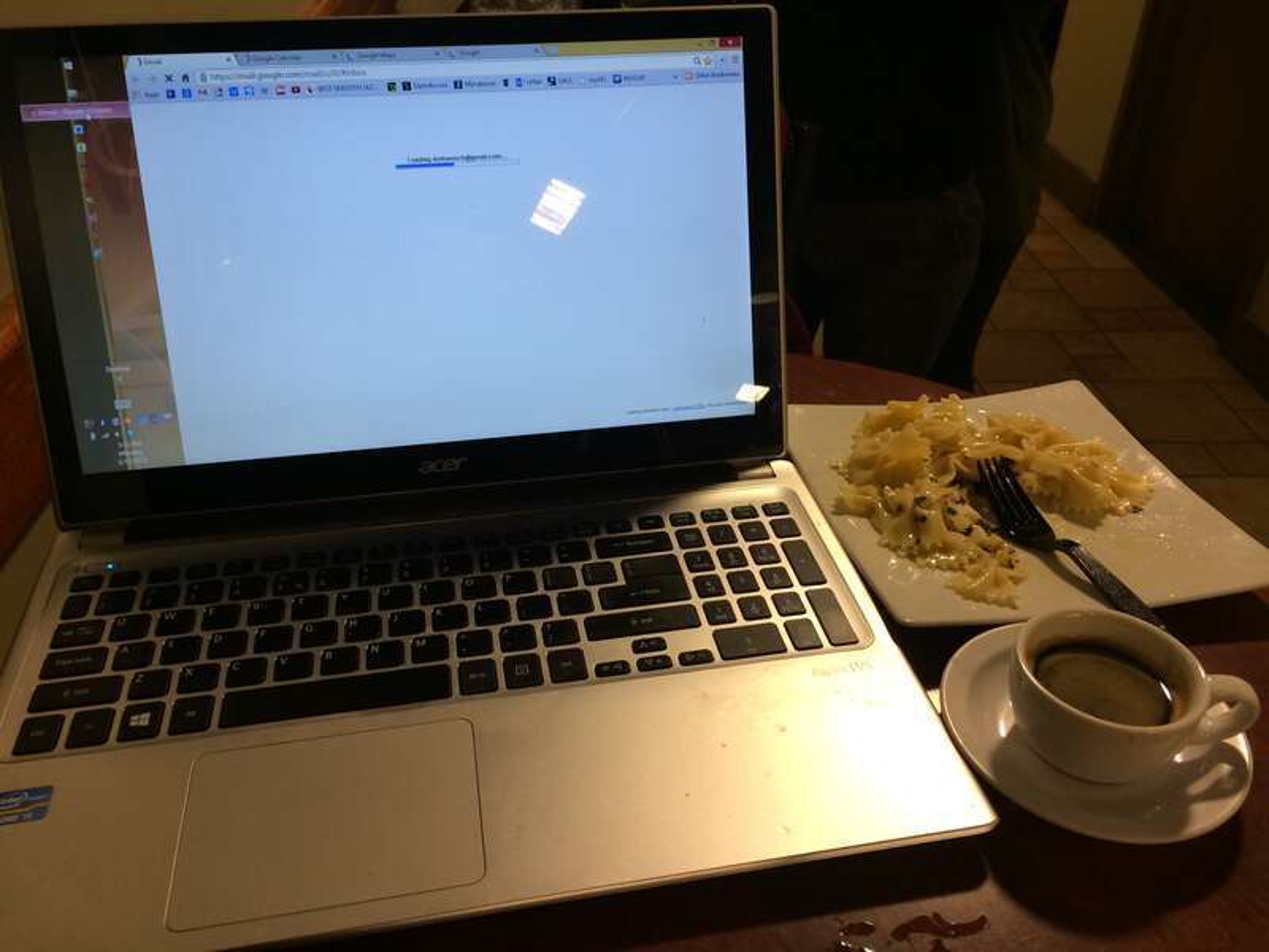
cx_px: 634
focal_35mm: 30
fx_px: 1100
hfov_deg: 60.0
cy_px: 476
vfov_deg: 46.8
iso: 100
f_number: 2.2
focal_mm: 4.12
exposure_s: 1/30
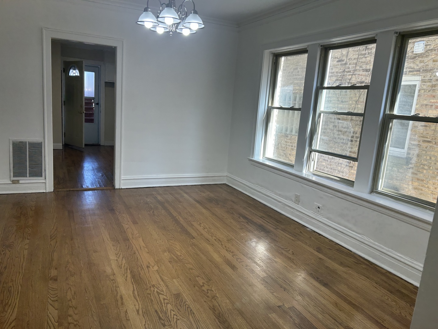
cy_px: 164
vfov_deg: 53.1
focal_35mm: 26
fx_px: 329
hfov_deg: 67.3
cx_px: 219
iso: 40
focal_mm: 5.7
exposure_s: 1/133
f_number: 1.5
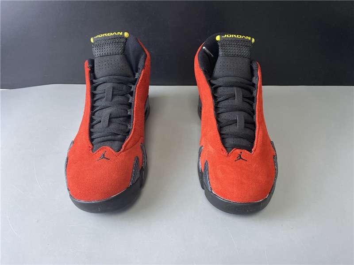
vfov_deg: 53.1
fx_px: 266
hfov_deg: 67.3
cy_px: 132
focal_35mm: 26
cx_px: 177
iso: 100
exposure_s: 1/50
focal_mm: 4.25
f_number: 1.8
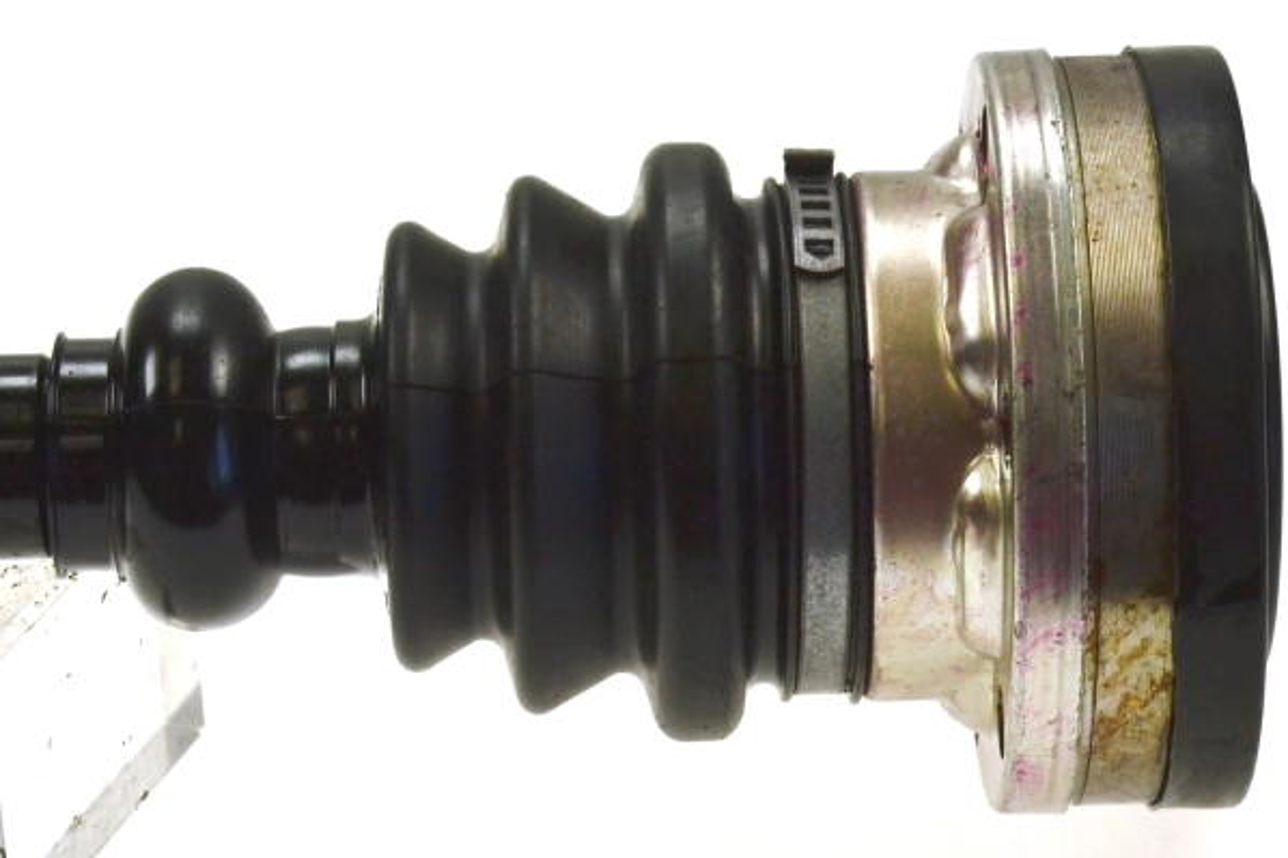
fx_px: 3540
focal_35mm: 99
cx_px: 644
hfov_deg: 20.6
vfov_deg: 13.8
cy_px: 429
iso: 400
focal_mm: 66
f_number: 10
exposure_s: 1/320
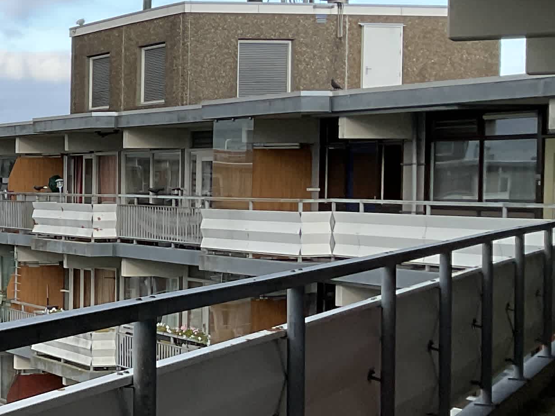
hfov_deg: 17.9
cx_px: -339
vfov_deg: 15.6
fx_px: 1523
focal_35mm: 95
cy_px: 239
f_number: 1.8
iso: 16
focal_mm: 3
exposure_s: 1/674
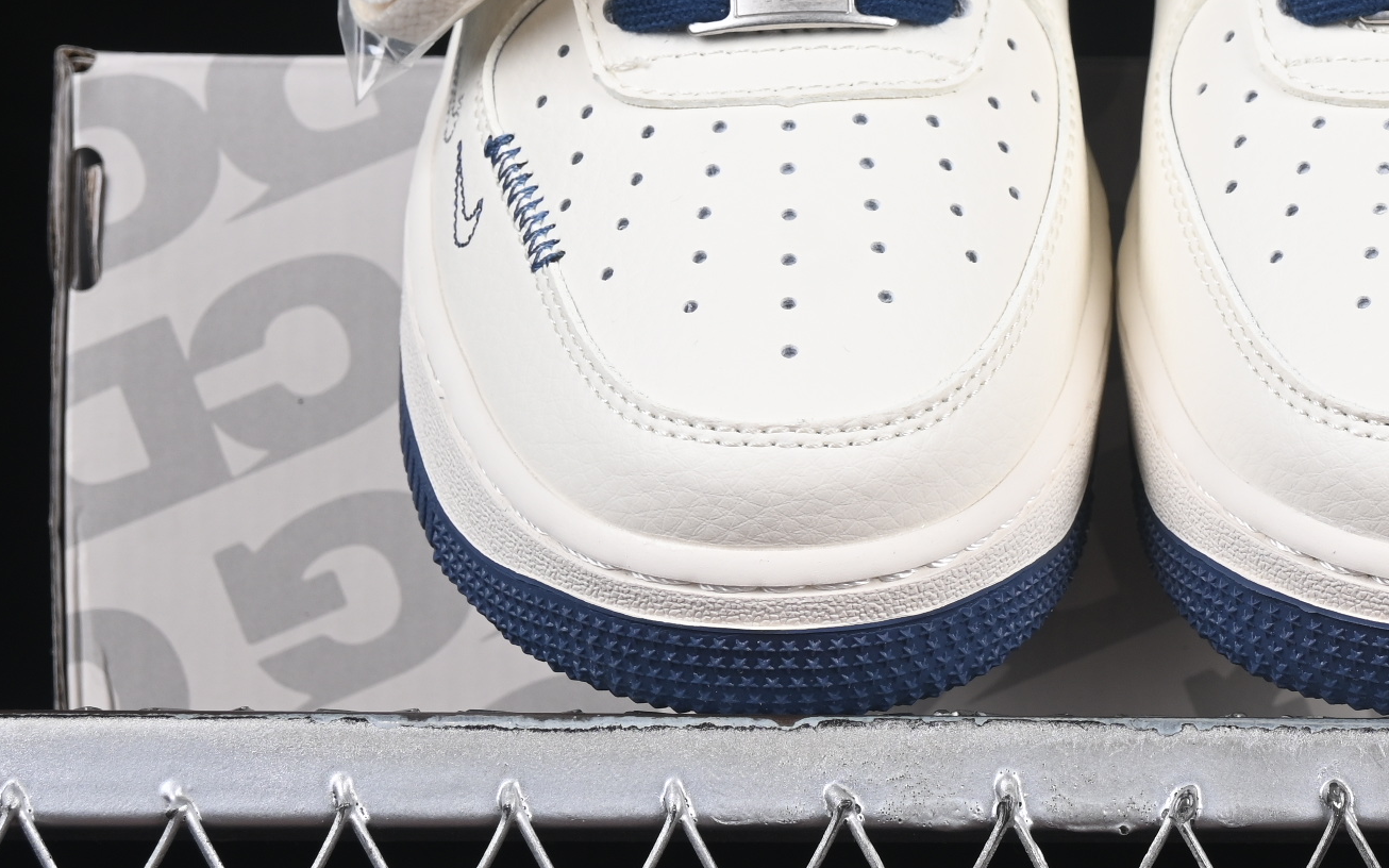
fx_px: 6170
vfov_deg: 8.0
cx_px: 1168
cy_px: 101
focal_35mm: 163
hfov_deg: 12.8
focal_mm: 50
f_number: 8
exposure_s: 1/80
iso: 160
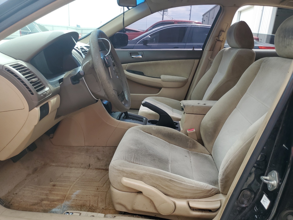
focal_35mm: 26
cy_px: 110
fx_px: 220
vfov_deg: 53.1
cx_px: 146
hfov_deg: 67.3
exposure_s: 1/588
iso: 50
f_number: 1.5
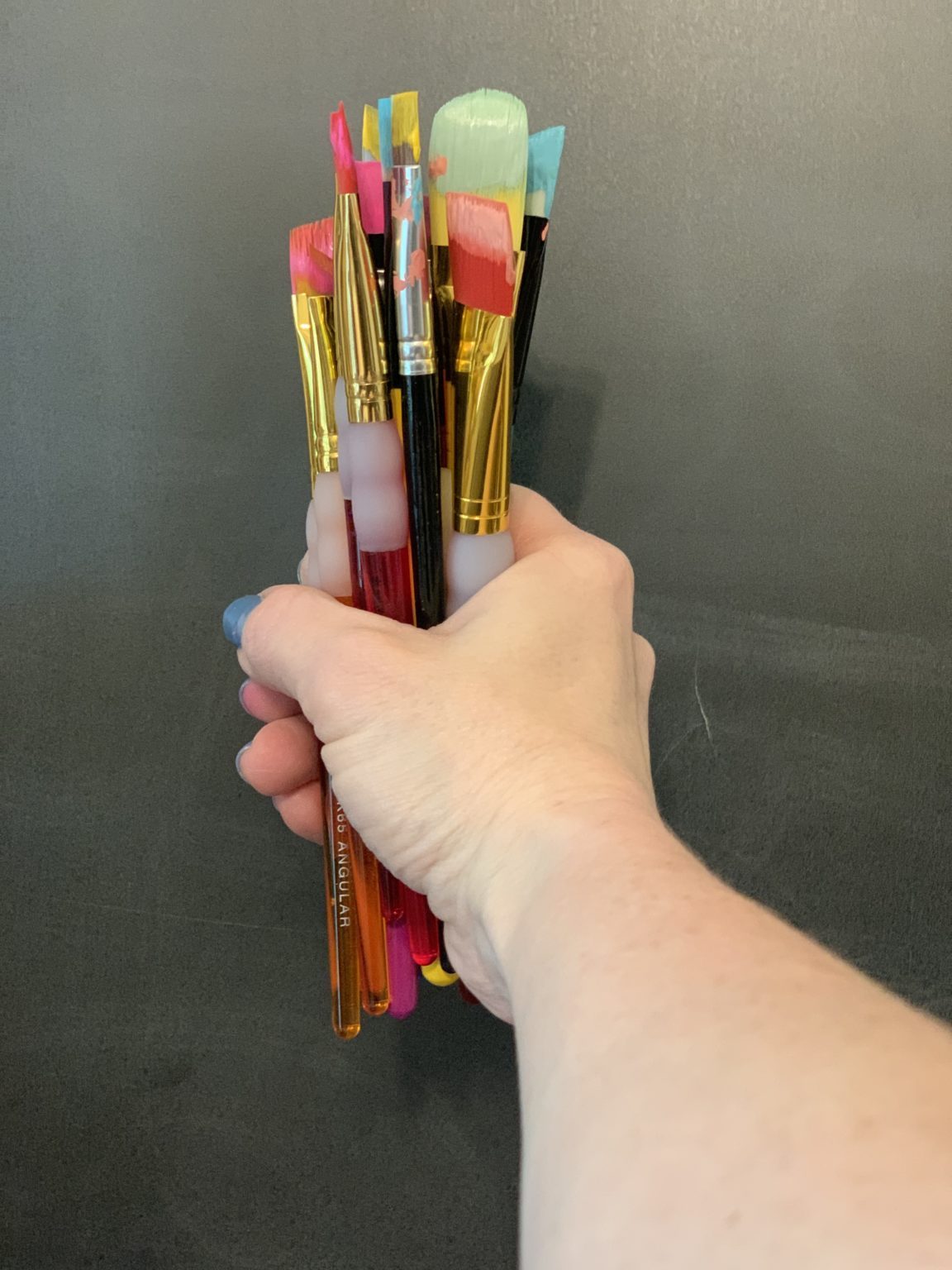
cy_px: 635
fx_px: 1907
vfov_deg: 36.8
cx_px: 476
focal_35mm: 52
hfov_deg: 28.0
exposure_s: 1/40
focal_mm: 6
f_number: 2.4
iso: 320
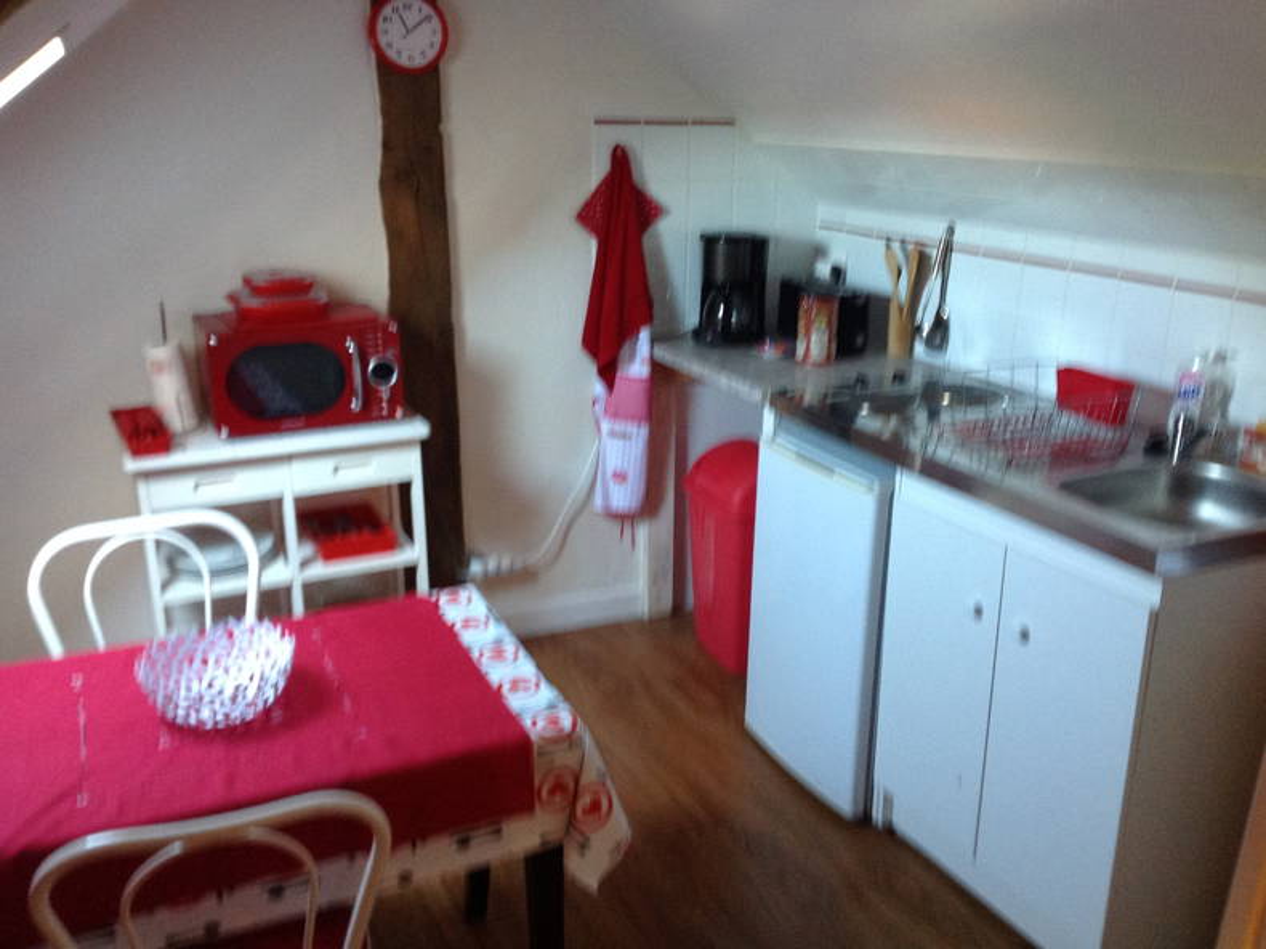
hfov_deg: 52.6
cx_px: 633
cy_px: 474
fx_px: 1280
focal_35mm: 35
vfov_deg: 40.7
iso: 160
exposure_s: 1/15
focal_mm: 4.28
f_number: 2.4
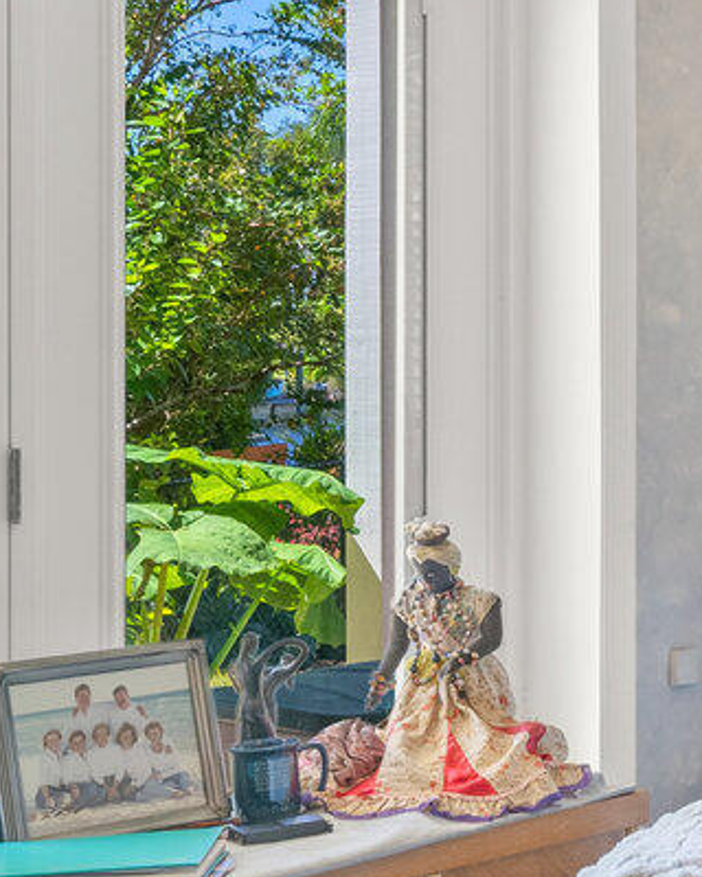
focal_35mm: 96
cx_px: 1182
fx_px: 2493
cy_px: 315
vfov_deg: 19.9
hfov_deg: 14.5
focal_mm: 20
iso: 500
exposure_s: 1/3
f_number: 7.1
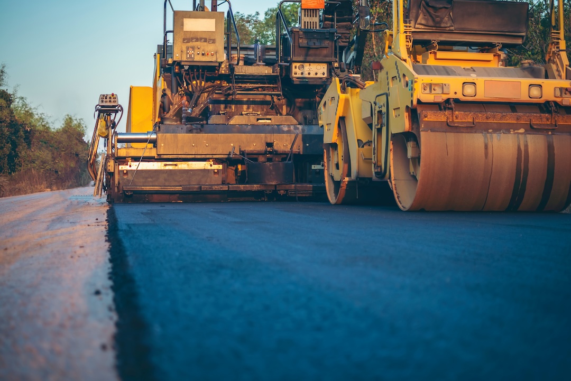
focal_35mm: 70
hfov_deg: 28.8
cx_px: 286
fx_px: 1111
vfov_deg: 19.5
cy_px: 190
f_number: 4
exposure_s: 1/125
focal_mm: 70
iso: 200
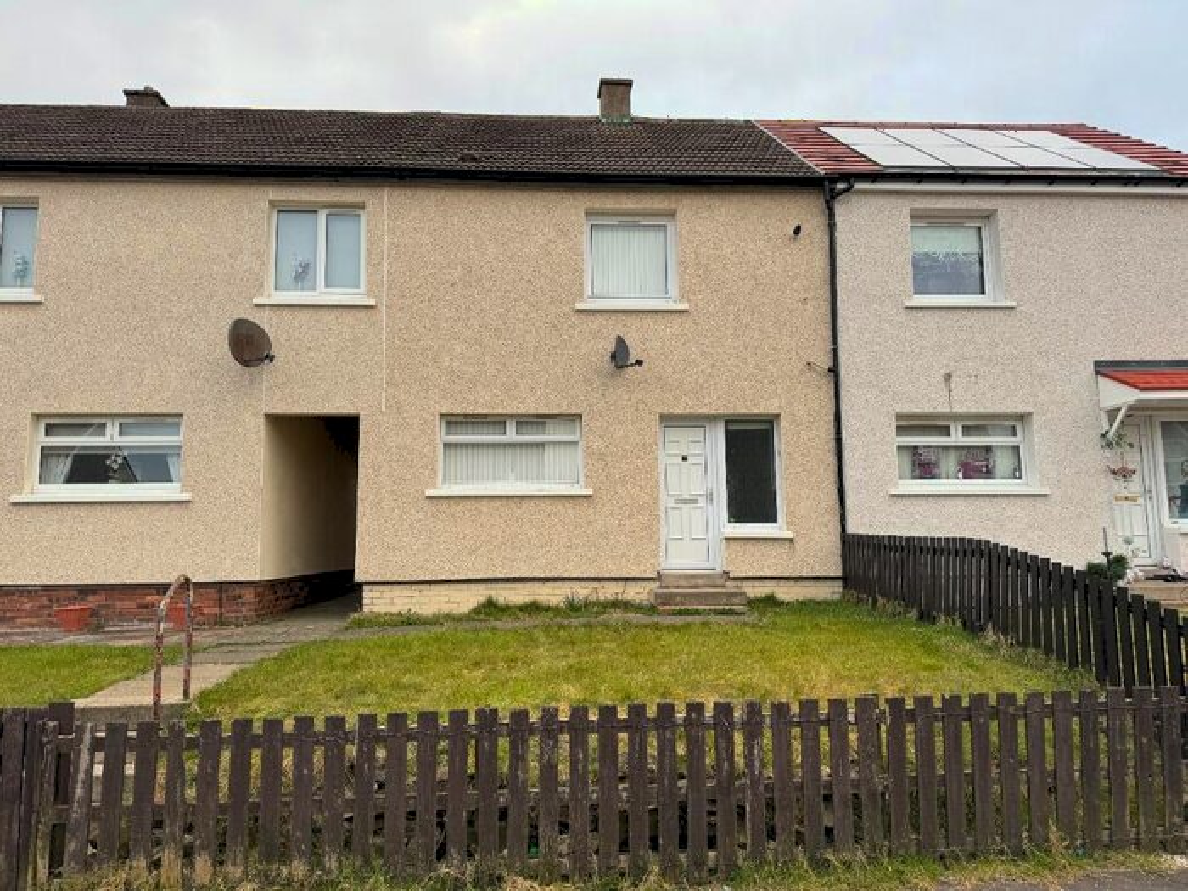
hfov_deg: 71.6
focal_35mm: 24
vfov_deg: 56.8
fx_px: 824
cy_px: 446
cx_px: 594
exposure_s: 1/296
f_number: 1.78
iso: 80
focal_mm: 6.86
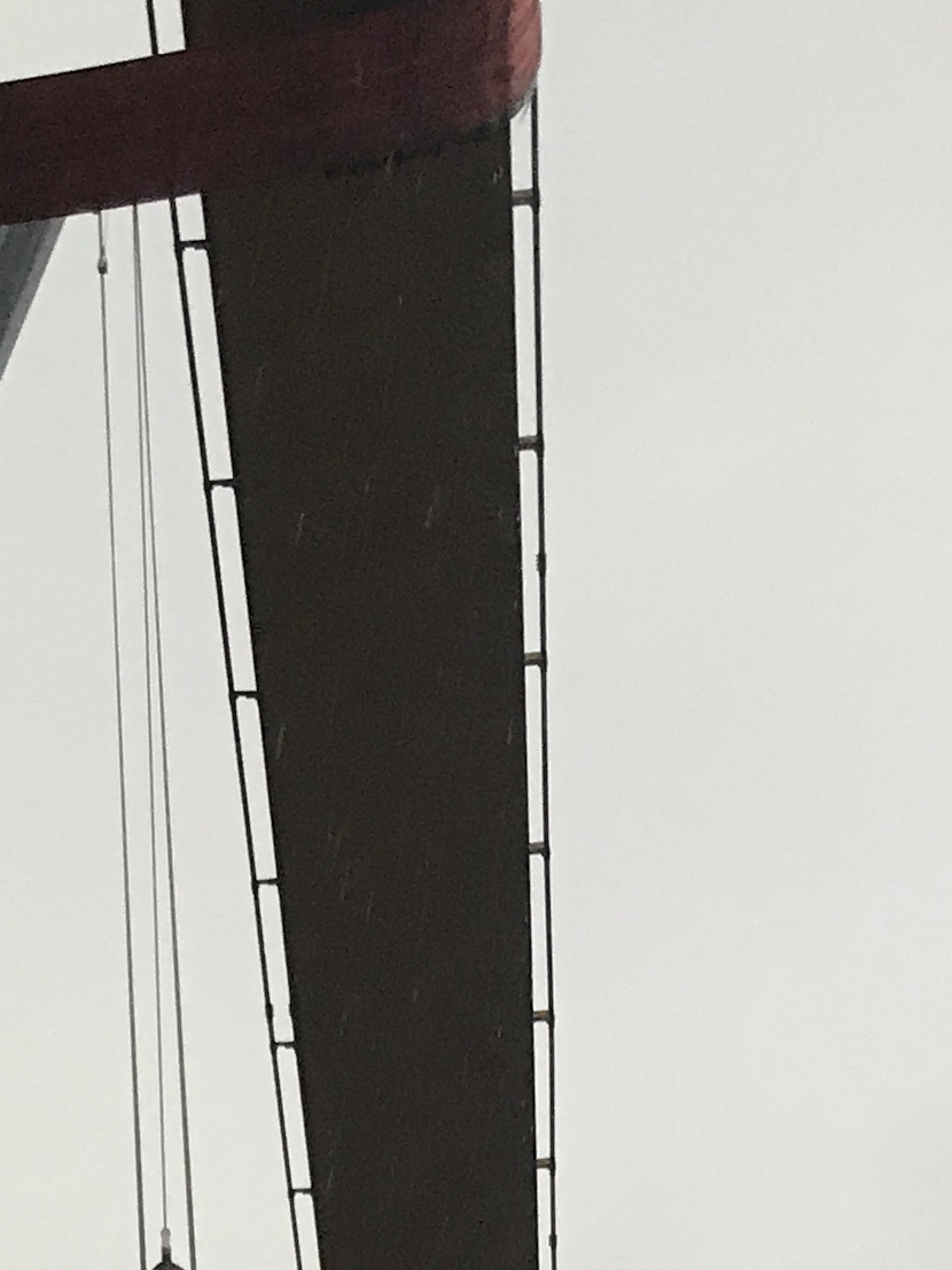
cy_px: 1837
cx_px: -67
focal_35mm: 102
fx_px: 3741
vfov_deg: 17.5
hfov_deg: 14.2
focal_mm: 3.99
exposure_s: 1/25
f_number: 1.8
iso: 32
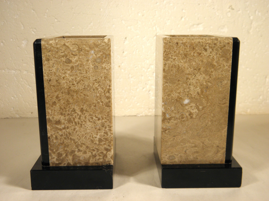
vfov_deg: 35.1
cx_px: 134
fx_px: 319
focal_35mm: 41
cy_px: 100
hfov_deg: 45.8
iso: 100
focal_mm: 7.5
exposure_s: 1/60
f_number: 3.8
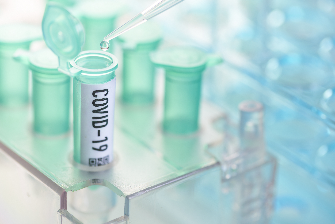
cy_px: 112
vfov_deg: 13.7
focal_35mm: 100
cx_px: 168
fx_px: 931
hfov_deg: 20.4
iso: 100
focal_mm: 100
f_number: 4.5
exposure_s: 1/200
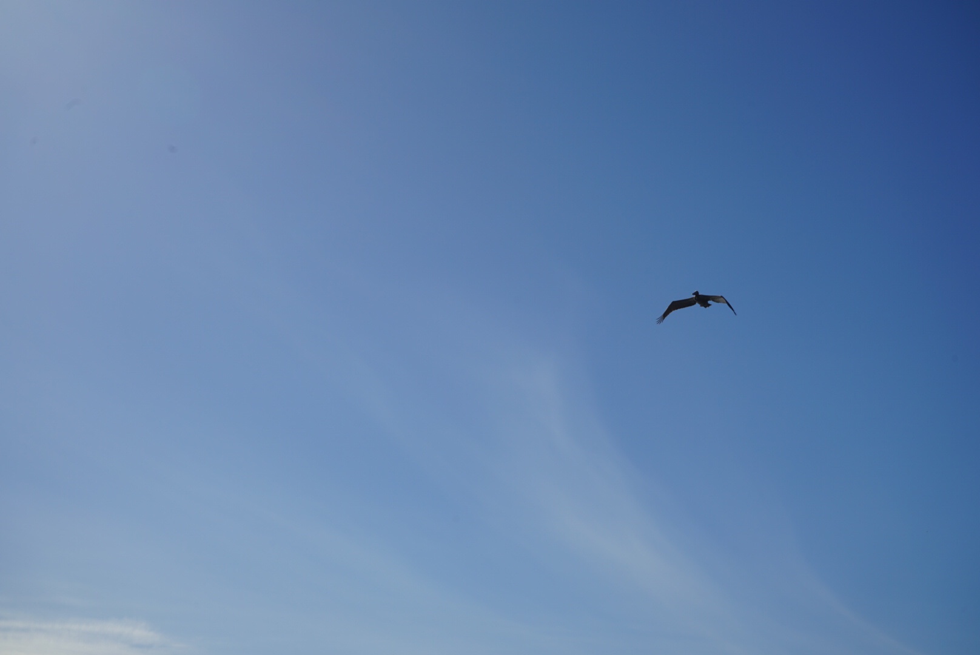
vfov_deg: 19.5
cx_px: 490
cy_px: 328
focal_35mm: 70
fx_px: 1907
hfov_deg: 28.8
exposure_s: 1/640
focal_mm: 70
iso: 100
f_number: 11
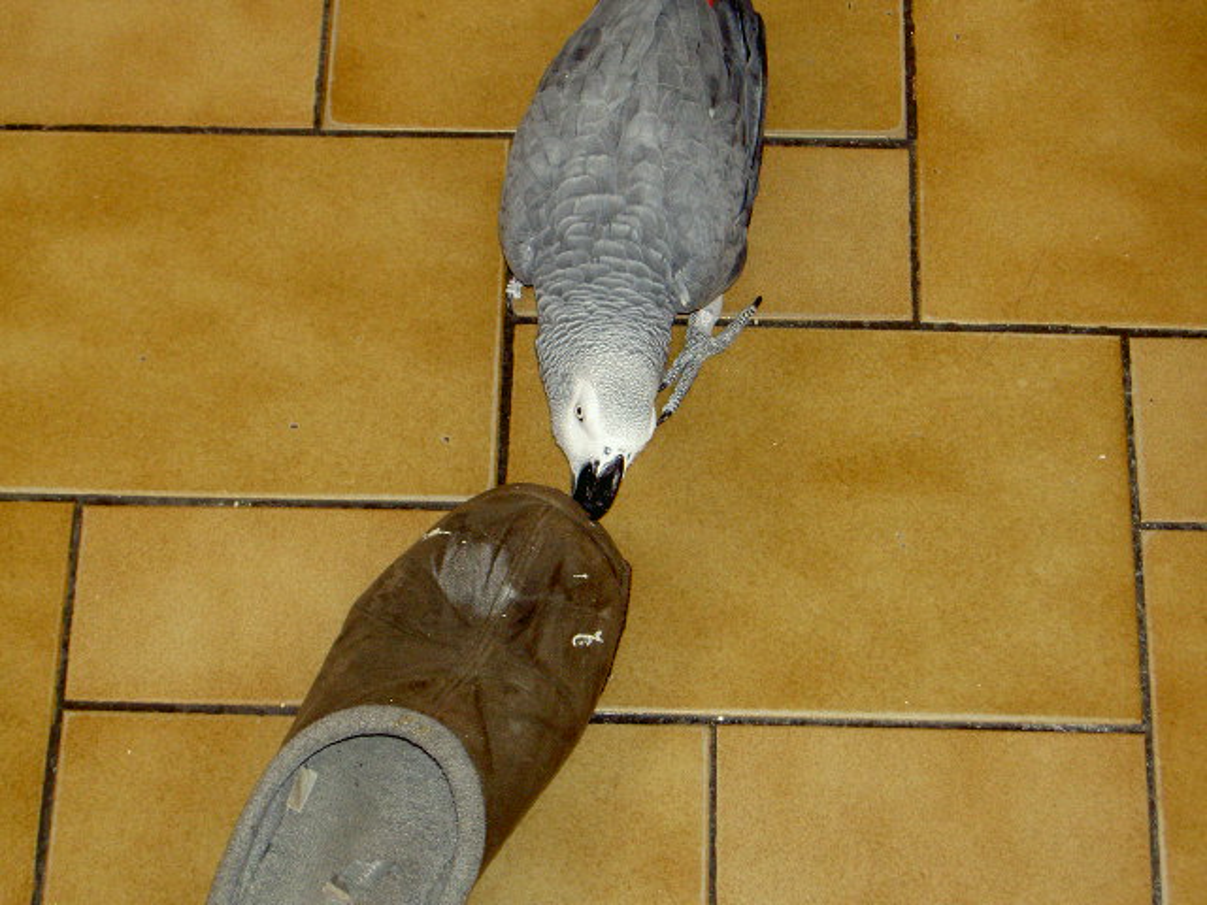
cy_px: 452
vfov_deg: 21.3
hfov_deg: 28.2
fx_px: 2406
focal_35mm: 69
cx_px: 604
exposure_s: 1/80
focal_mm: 14.2
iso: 200
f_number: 3.7
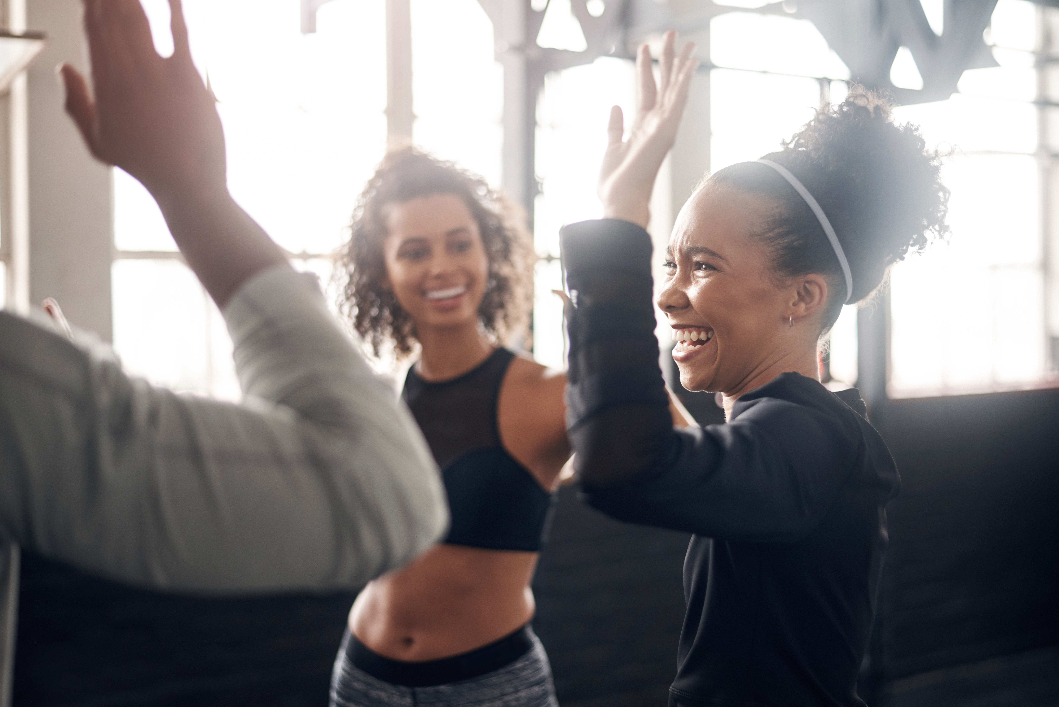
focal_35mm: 50
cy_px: 354
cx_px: 530
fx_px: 1471
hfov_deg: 39.6
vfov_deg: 27.0
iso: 400
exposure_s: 1/320
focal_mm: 50
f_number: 1.8
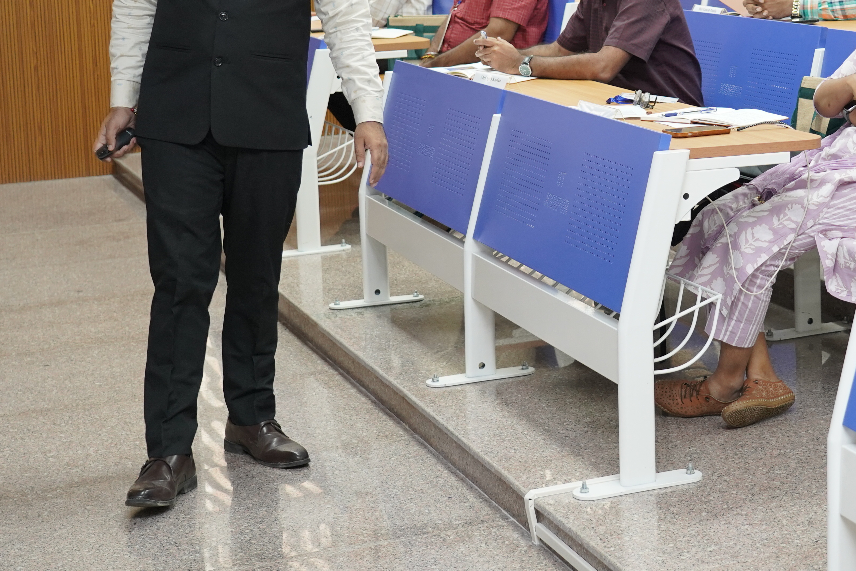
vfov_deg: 18.0
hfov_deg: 26.5
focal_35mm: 75
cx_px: 693
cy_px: 95
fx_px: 1783
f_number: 4
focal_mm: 40
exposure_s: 1/100
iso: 1250
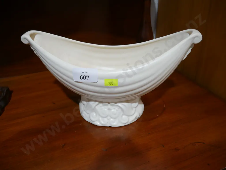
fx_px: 183
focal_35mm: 28
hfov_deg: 63.4
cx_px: 113
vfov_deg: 49.8
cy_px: 85
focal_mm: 14
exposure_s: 1/80
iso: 200
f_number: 3.5
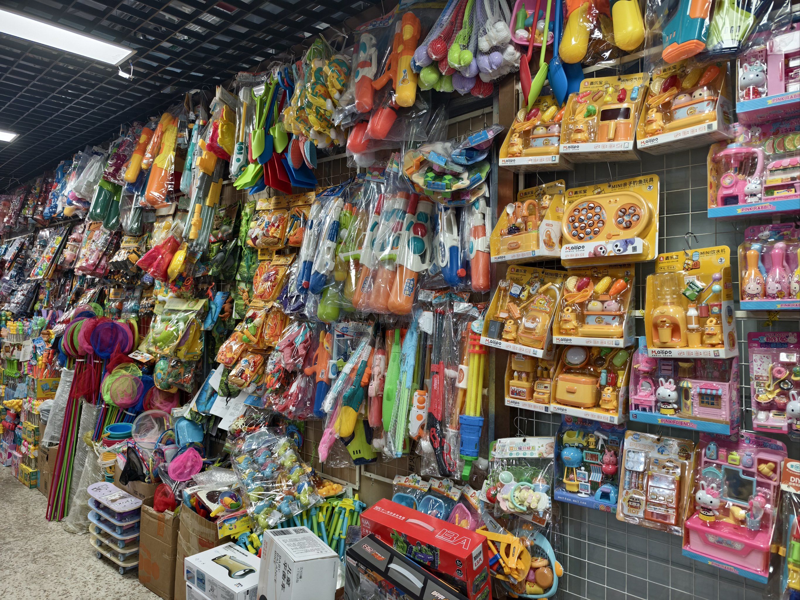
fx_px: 532
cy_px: 300
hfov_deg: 73.9
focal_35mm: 23
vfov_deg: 58.9
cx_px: 400
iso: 415
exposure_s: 1/100
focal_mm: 5.6
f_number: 1.57
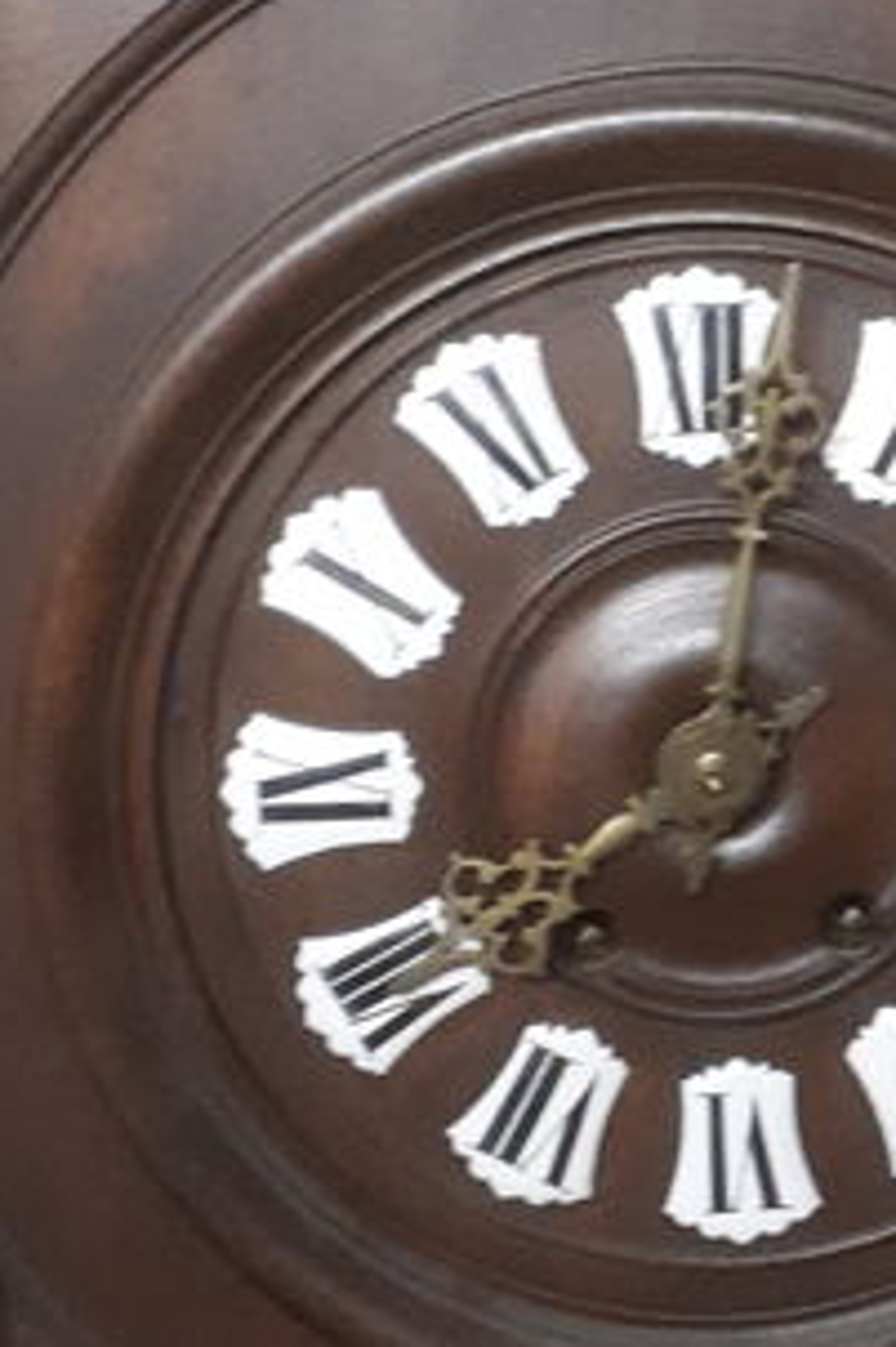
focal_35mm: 93
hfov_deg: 14.5
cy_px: 669
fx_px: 3476
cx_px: 798
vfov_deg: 21.9
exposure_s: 1/17
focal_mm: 3.6
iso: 500
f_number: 1.9
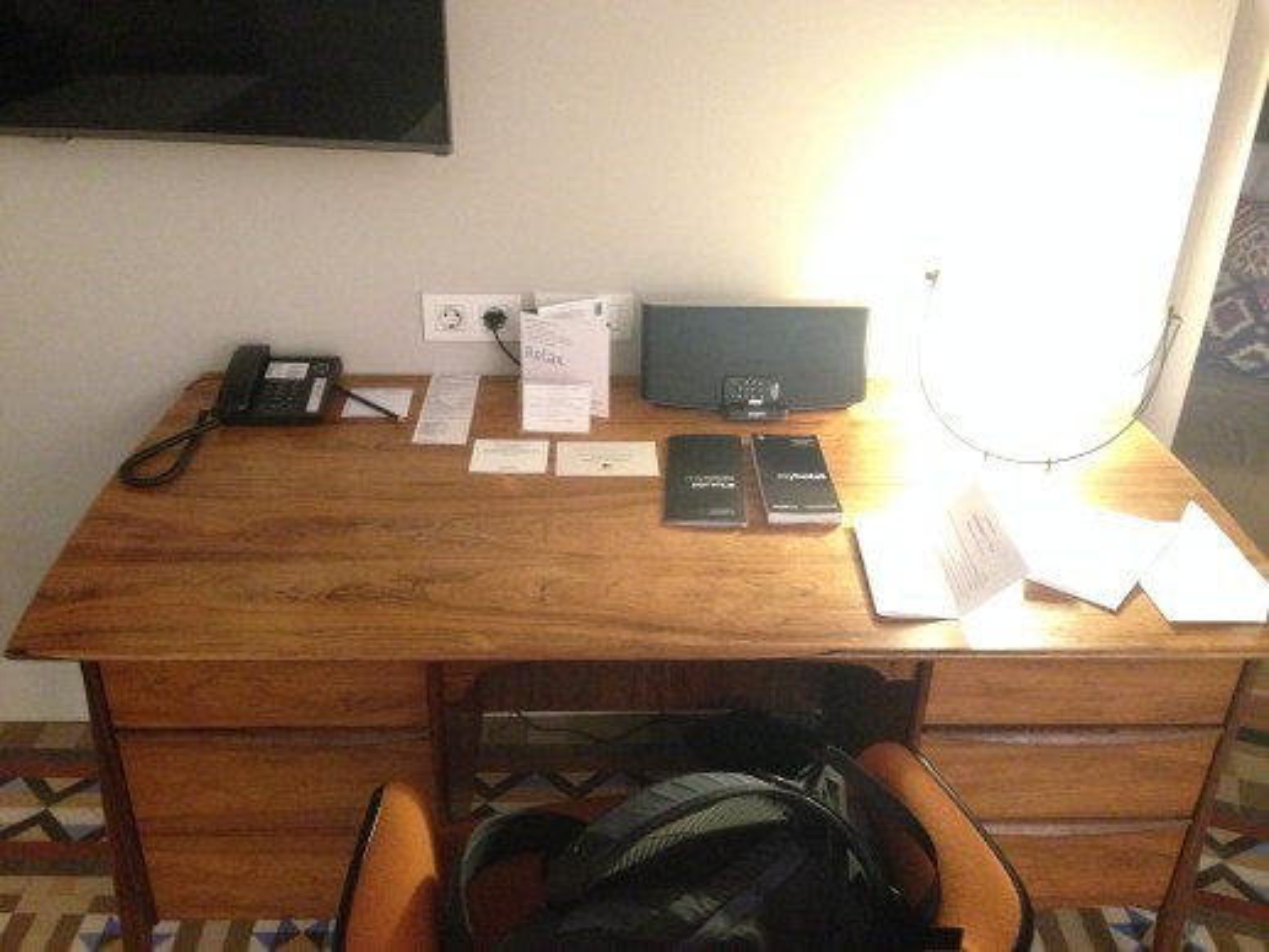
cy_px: 476
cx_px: 634
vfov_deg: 43.0
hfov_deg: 55.3
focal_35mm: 33
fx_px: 1210
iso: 500
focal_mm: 4.12
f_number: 2.4
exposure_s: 1/15
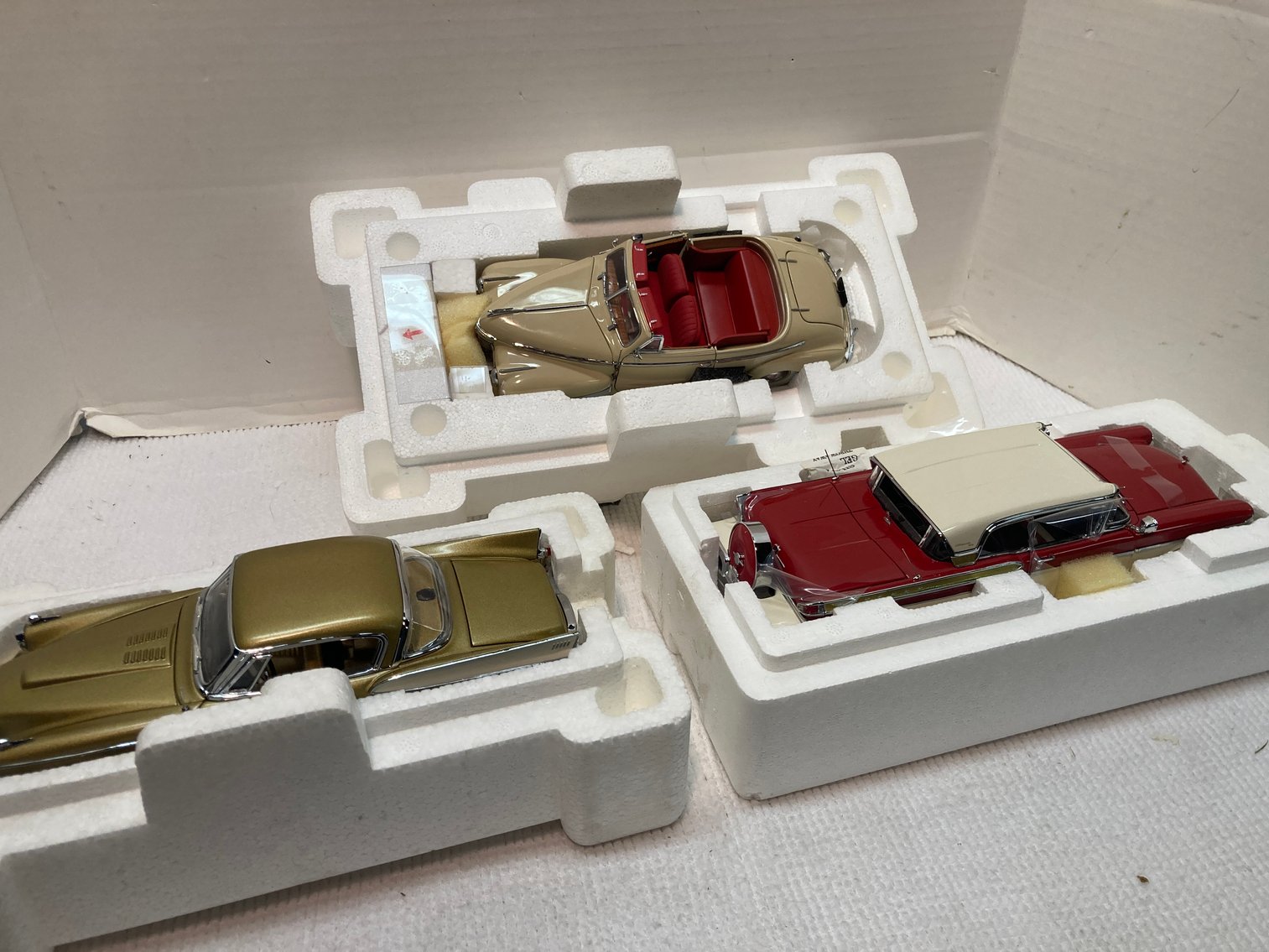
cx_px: 634
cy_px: 476
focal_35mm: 28
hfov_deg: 63.4
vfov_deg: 49.8
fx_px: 1027
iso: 80
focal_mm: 3.99
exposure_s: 1/120
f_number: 1.8
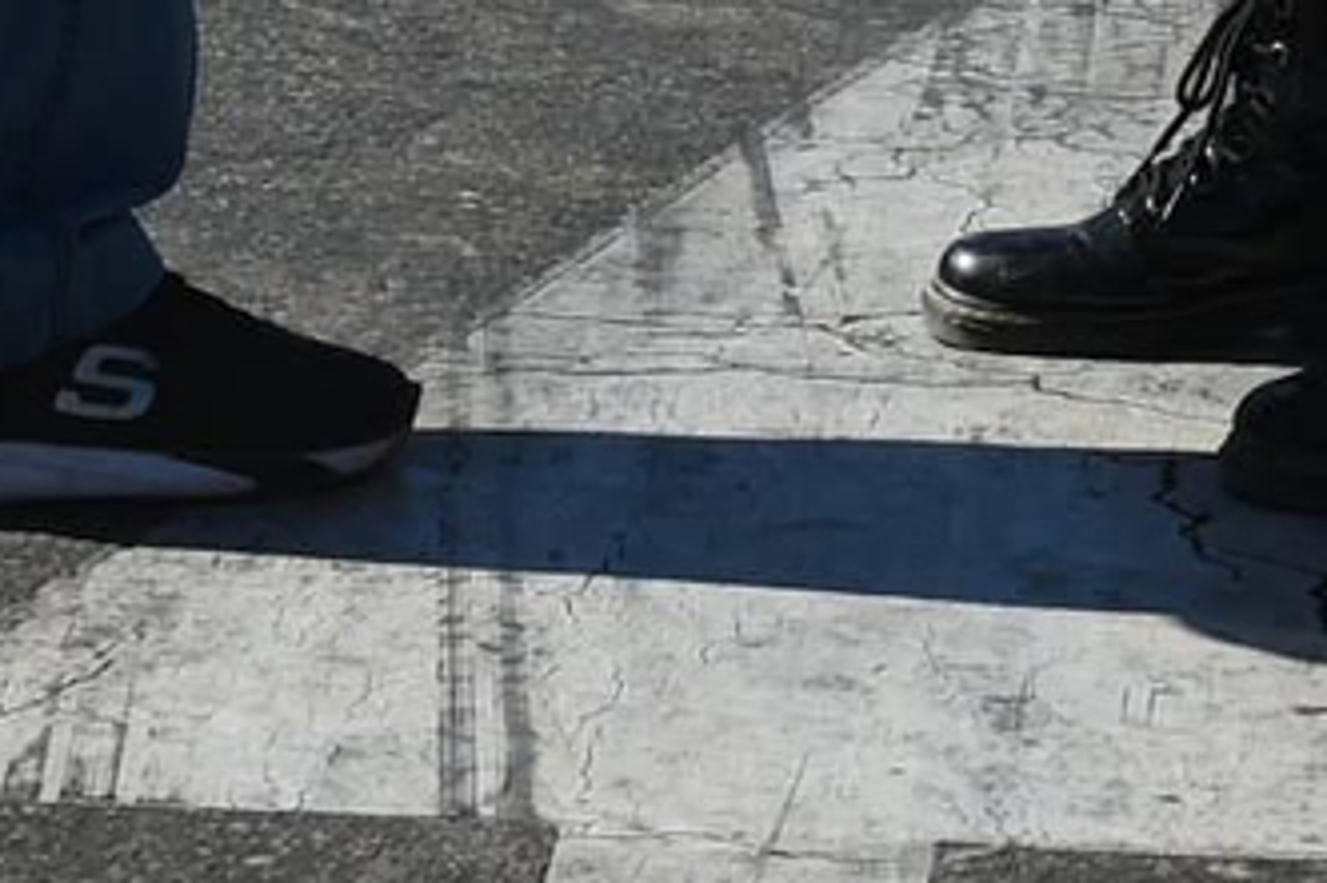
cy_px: -1544
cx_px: 1535
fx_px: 8879
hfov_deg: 8.5
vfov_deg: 5.4
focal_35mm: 241
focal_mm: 40
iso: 200
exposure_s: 1/800
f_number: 9
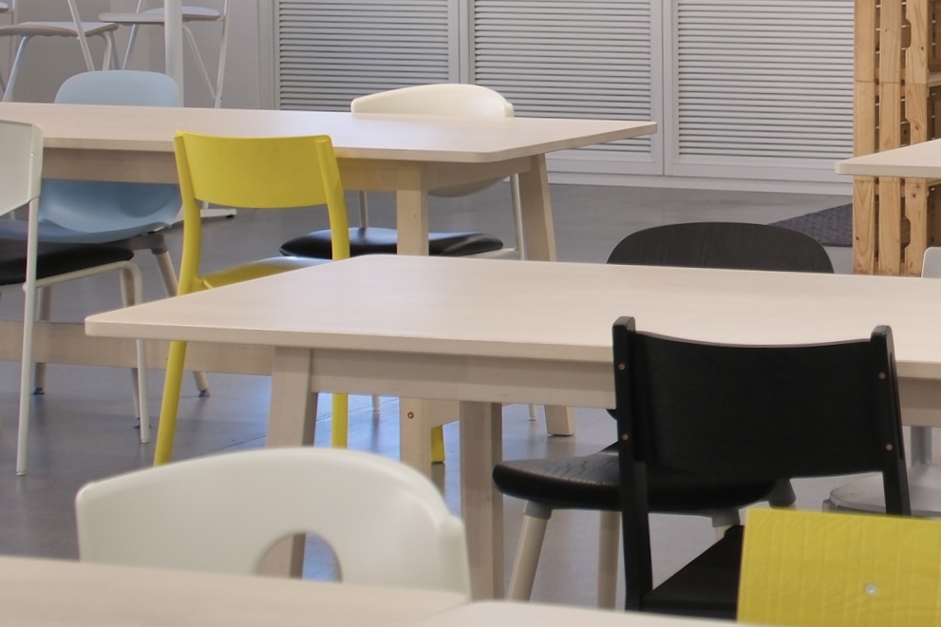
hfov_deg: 17.7
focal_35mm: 114
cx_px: 825
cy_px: 34
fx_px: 2979
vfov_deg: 11.9
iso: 320
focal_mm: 27.5
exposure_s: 1/40
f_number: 4
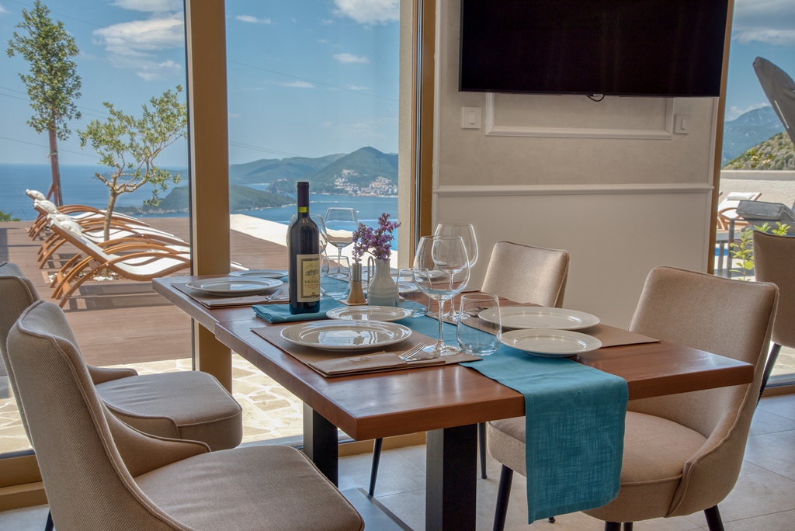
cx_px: 398
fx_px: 840
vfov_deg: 35.1
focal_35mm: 38
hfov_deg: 50.7
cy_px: 266
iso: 400
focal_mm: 38
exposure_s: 1/100
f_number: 11
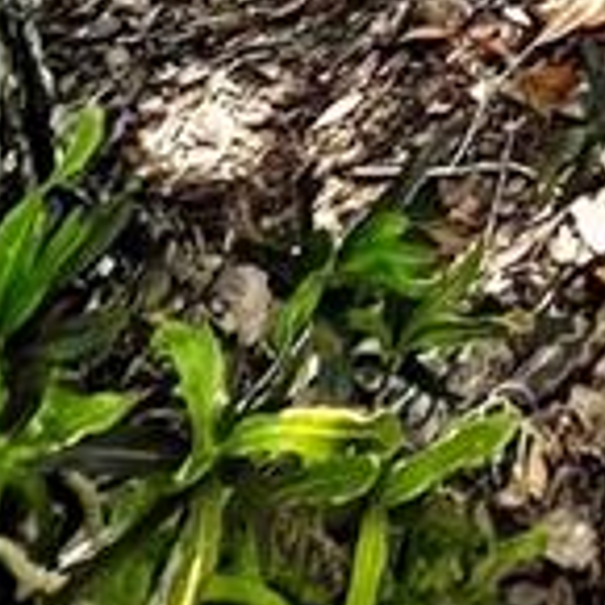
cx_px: 1490
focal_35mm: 95
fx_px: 1878
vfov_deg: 8.9
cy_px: -1661
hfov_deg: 13.2
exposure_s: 1/1179
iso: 32
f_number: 1.8
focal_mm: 1.57
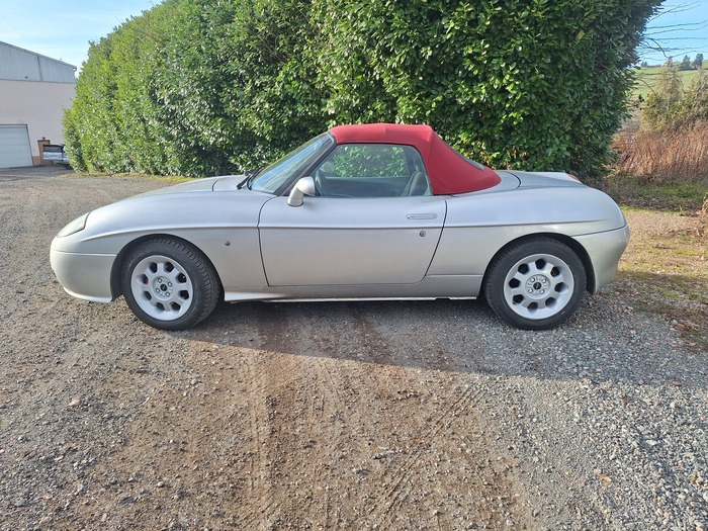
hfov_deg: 73.9
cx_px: 354
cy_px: 266
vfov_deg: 58.9
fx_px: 470
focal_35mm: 23
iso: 40
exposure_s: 1/1024
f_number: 1.8
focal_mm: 5.54
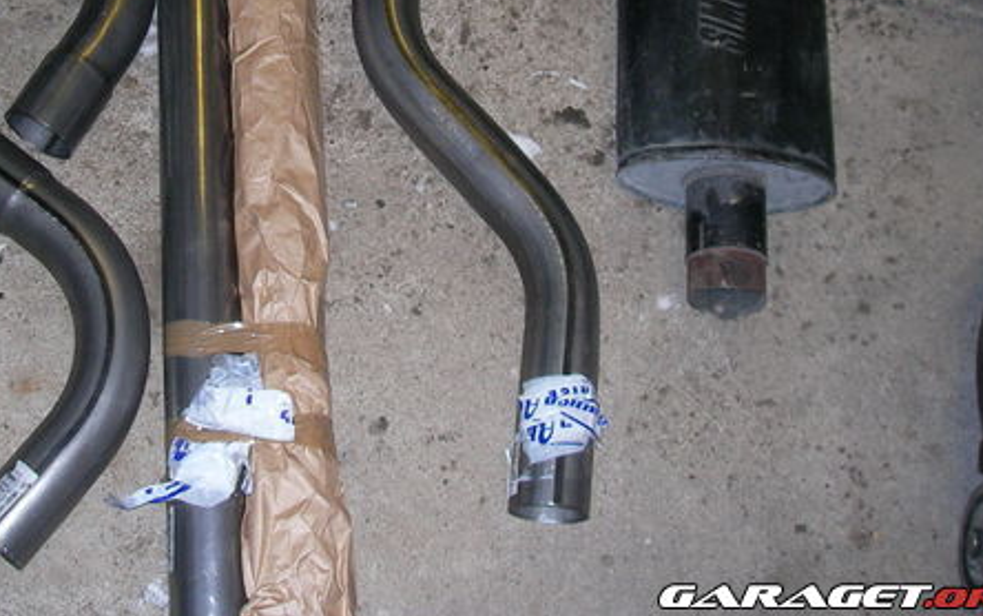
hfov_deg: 34.8
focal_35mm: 58
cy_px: 88
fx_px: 1555
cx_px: 330
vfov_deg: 22.0
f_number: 3.3
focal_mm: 6.3
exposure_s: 1/30
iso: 100
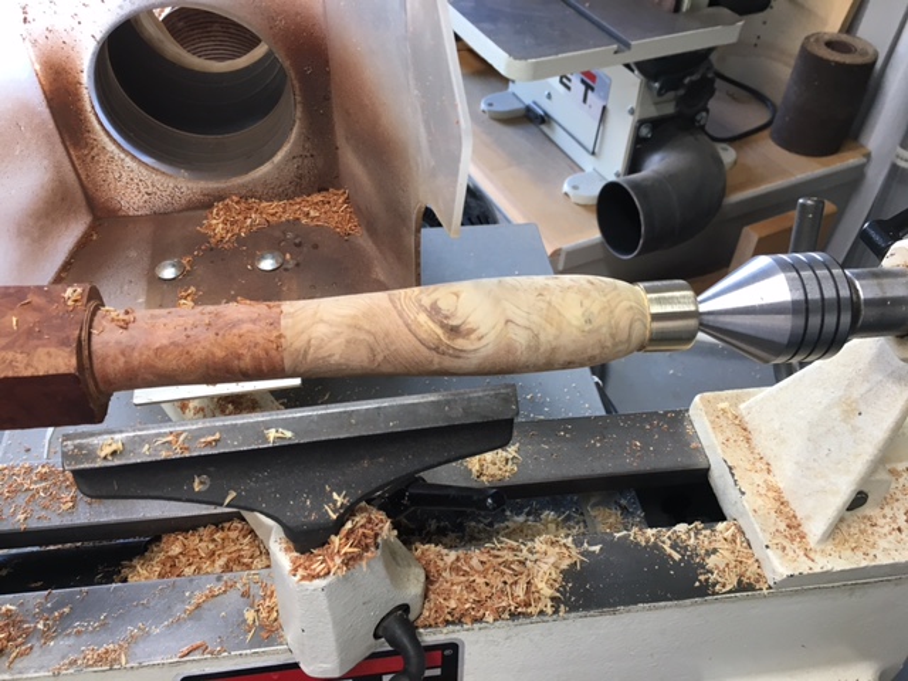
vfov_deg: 48.2
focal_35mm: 29
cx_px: 454
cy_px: 340
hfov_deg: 61.7
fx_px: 761
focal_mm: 4.15
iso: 40
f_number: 2.2
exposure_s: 1/30
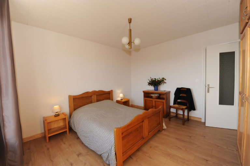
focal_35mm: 14
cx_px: 125
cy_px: 83
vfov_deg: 81.1
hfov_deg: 104.3
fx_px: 97
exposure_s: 1/25
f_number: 11
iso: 200
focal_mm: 14
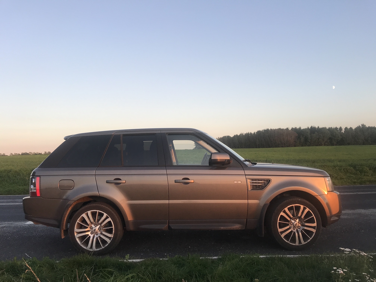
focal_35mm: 28
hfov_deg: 63.4
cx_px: 188
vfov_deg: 49.7
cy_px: 141
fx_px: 304
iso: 20
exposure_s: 1/297
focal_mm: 3.99
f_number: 1.8
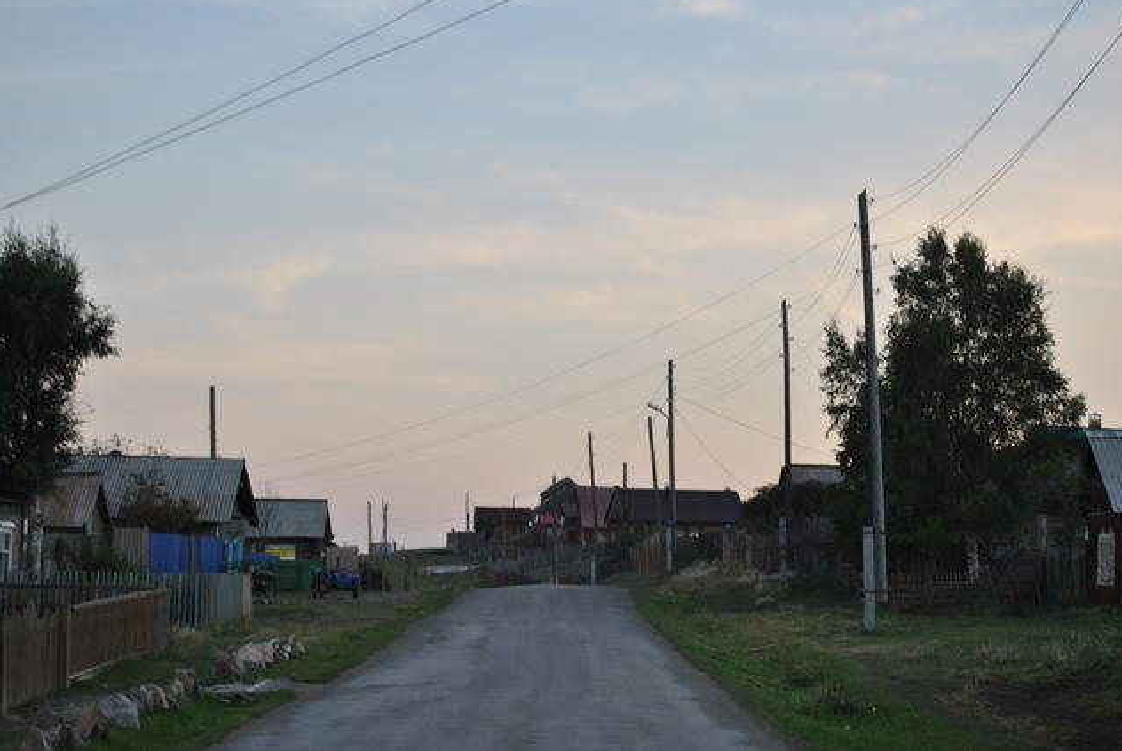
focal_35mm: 84
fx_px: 2606
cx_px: 565
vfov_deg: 16.4
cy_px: 373
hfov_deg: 24.3
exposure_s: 1/125
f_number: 5.6
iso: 180
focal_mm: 55
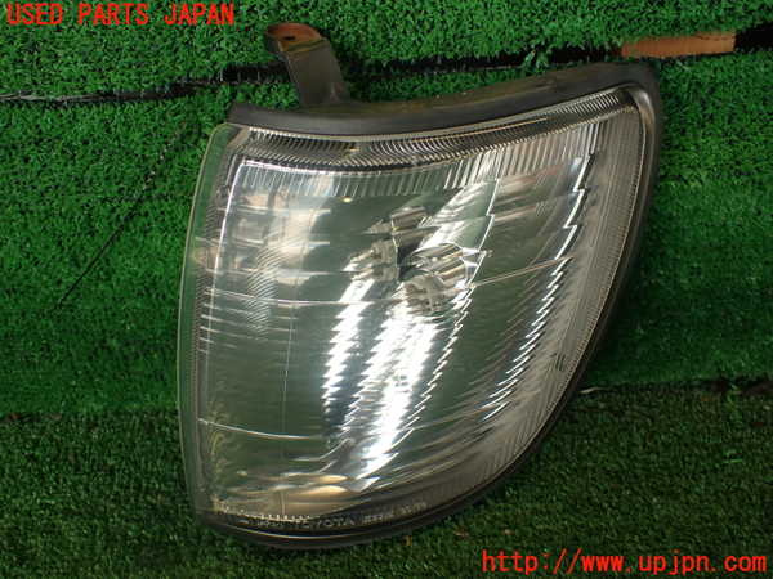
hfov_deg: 56.8
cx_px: 386
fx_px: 715
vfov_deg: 44.2
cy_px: 290
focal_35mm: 32
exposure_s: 1/60
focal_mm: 5.79
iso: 100
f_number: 2.4
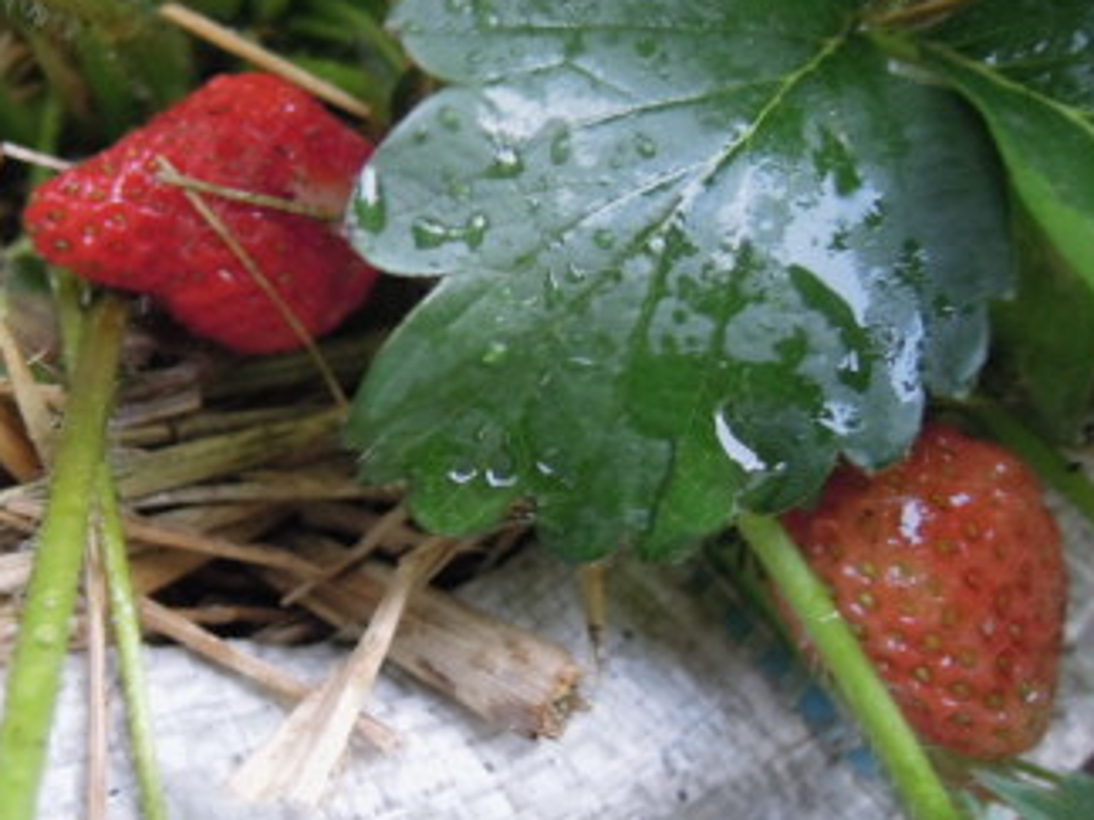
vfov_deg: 38.7
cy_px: 420
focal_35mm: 37
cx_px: 328
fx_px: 1169
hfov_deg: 48.9
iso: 1100
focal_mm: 4.3
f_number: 1.8
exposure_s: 1/30
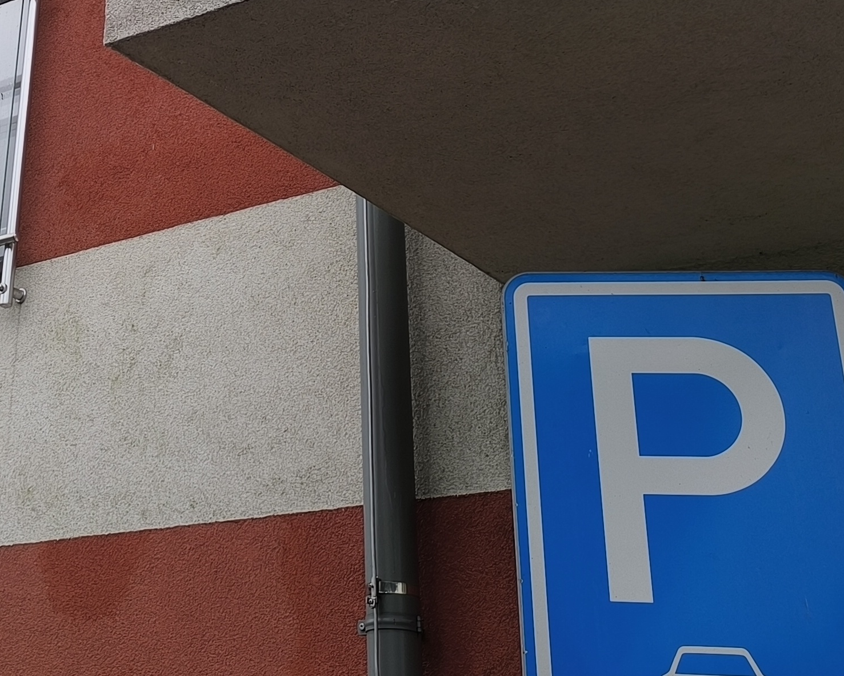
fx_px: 1549
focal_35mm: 62
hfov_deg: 29.3
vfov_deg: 23.2
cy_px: -64
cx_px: 93
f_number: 1.65
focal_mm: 6.14
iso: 50
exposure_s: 1/292
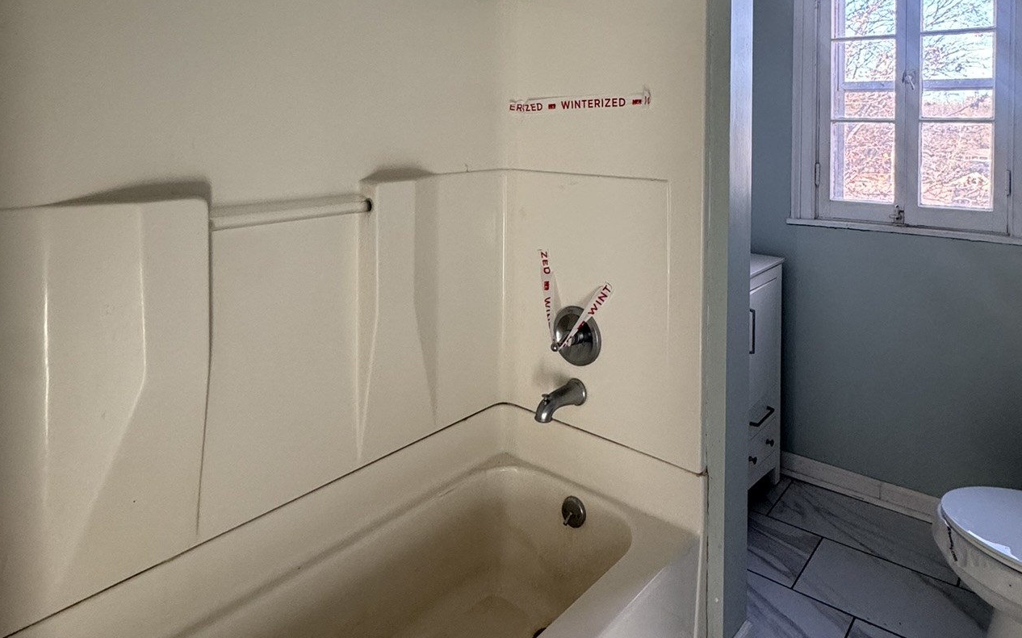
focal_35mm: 24
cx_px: 597
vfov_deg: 48.4
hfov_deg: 74.2
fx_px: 668
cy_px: 134
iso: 250
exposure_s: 1/99
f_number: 2.2
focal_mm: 2.22
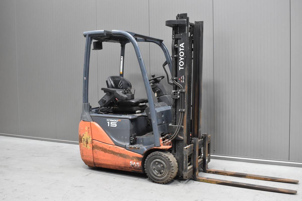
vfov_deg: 36.9
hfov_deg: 53.1
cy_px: 100
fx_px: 302
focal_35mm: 36
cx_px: 151
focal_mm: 24
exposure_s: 1/30
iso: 1600
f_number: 5.6
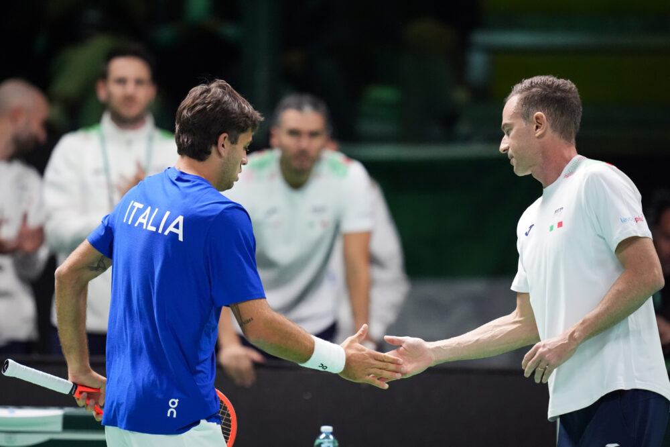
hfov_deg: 5.2
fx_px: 7442
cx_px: 335
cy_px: 224
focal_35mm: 400
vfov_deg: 3.4
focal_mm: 400
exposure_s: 1/1600
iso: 6400
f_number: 3.2
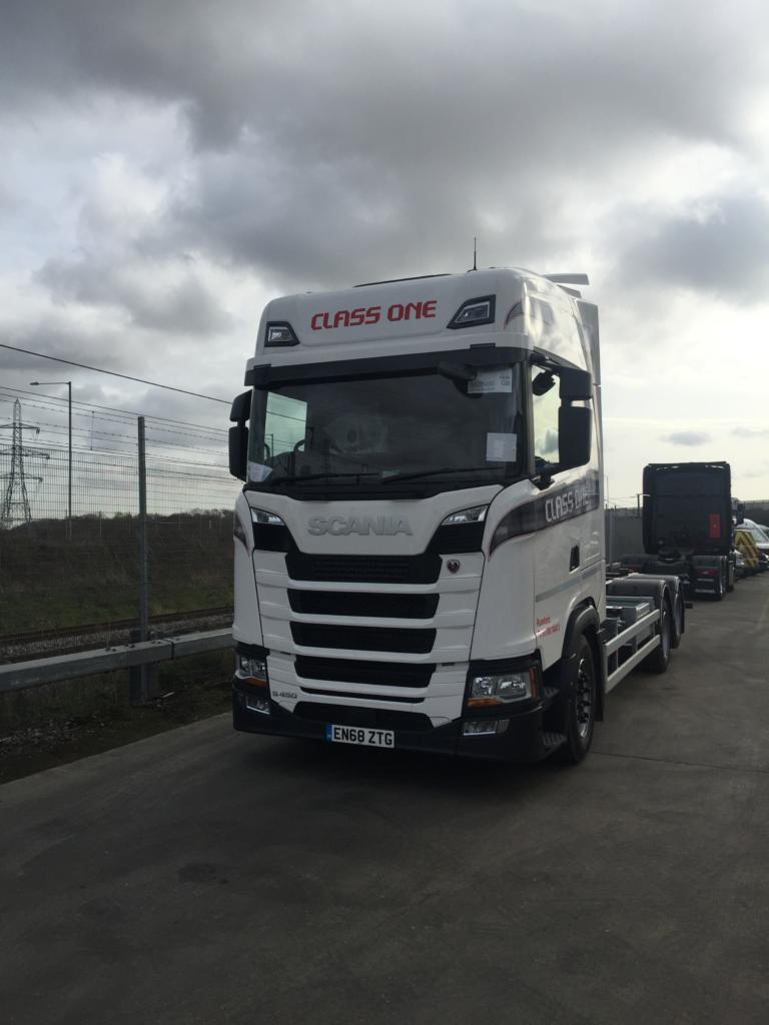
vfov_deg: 61.7
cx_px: 384
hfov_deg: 48.2
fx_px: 859
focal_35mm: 29
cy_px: 512
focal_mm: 4.15
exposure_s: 1/2083
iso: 32
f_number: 2.2
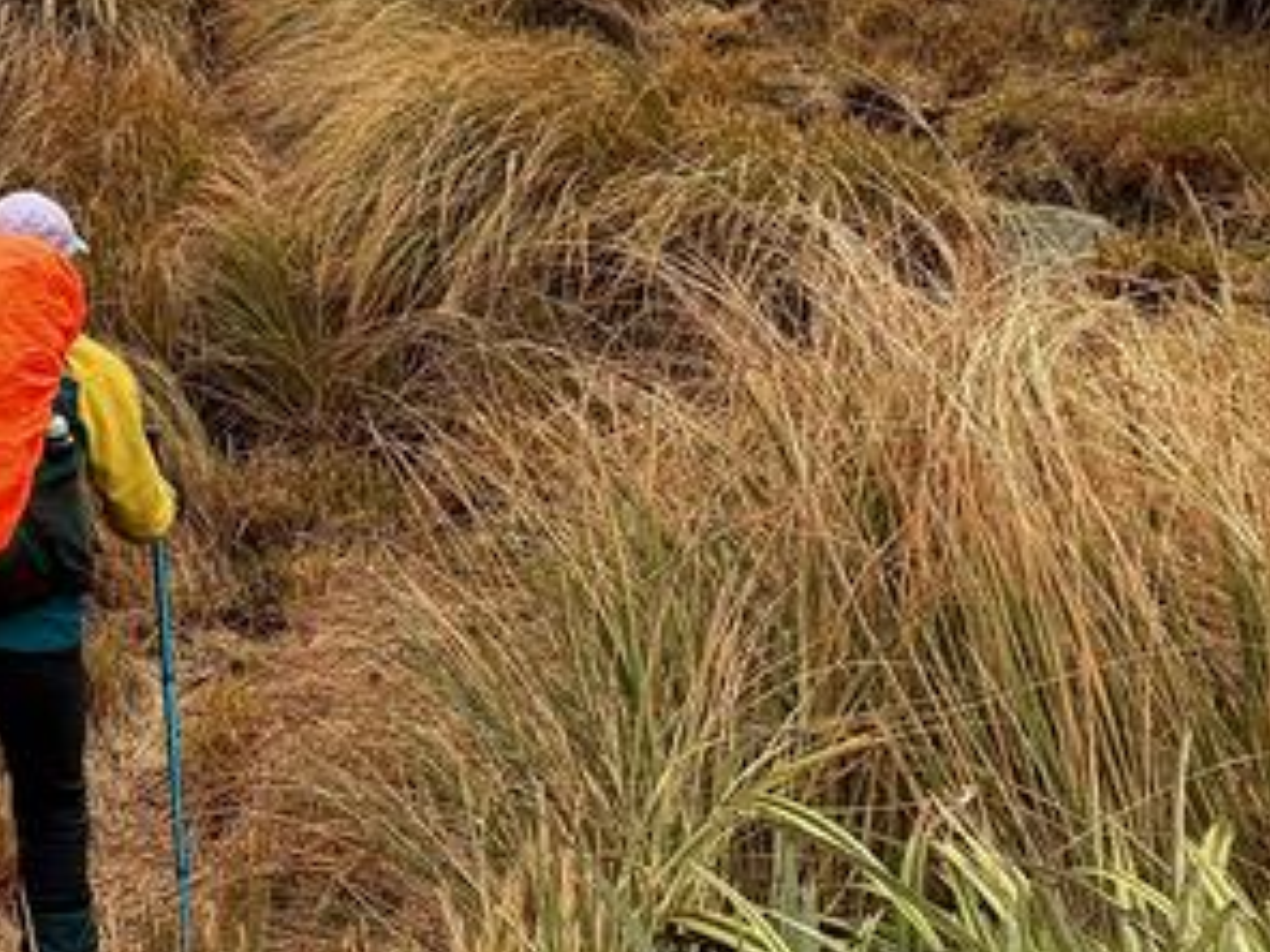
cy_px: -244
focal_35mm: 83
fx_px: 3045
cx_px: -918
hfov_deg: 18.9
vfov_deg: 16.9
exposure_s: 1/654
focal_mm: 6.76
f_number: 1.78
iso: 80
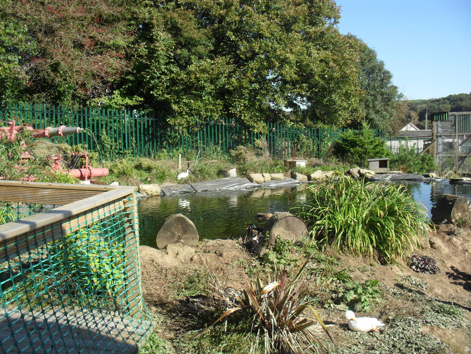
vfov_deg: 40.7
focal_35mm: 35
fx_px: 476
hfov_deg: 52.6
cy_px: 177
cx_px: 236
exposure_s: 1/125
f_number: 8.4
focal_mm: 6.3
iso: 100
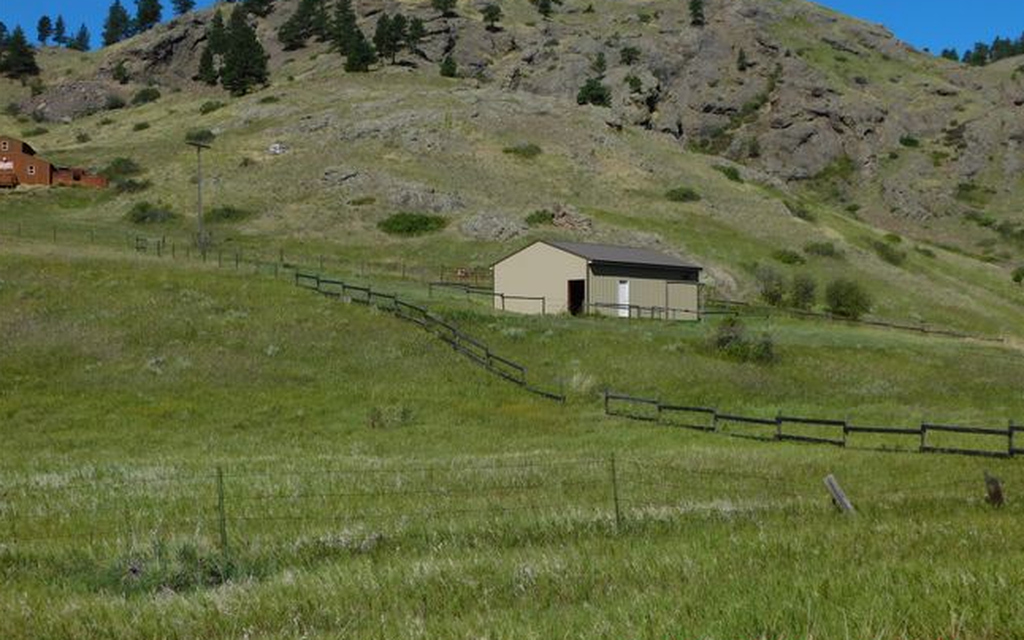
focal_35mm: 48
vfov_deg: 26.9
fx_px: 1340
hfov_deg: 41.8
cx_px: 510
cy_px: 363
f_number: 7.4
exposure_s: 1/500
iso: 125
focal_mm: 8
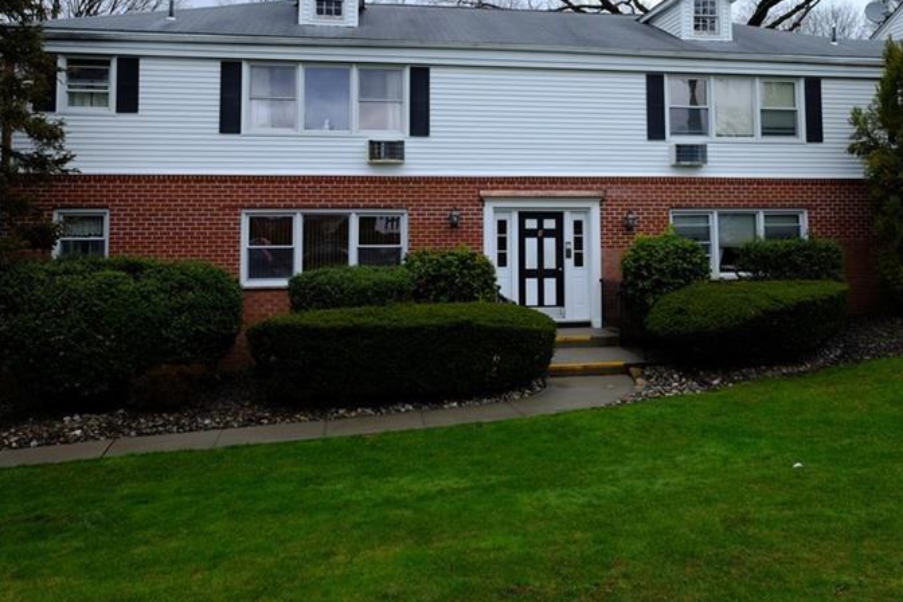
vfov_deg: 40.3
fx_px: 803
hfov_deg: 58.5
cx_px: 513
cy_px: 172
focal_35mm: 32
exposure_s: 1/250
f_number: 5.6
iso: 200
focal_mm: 14
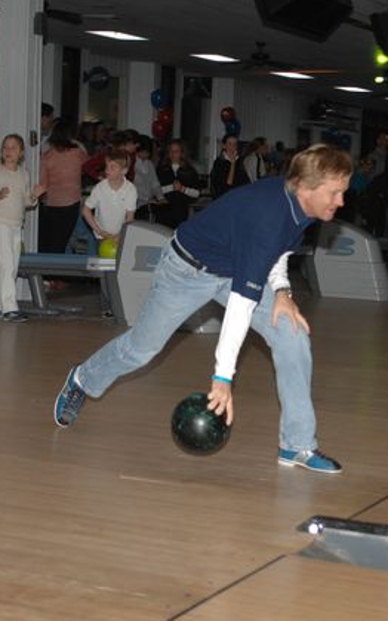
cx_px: 302
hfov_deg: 15.5
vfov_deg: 24.6
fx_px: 1421
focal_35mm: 84
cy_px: 309
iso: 400
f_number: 3.8
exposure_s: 1/125
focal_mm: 36
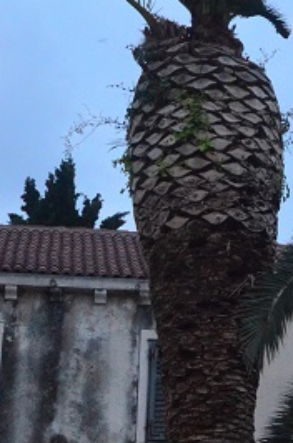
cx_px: 211
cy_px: 259
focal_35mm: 135
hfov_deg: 10.1
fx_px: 1657
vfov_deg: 15.2
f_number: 5.6
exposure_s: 1/30
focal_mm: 24
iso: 2500
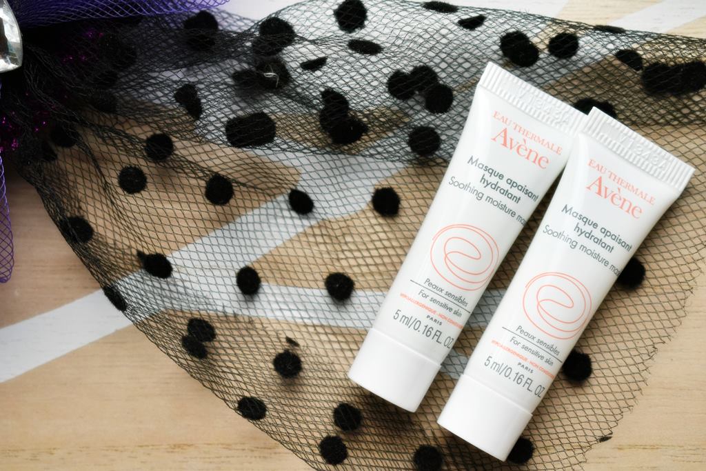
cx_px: 353
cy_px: 236
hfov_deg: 28.1
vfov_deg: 18.9
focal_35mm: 72
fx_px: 1412
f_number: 6.3
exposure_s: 1/125
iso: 400
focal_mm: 48
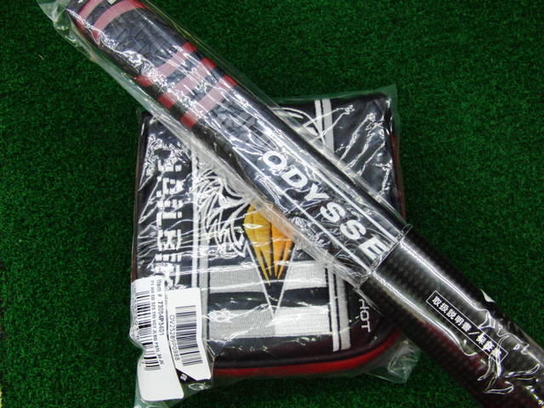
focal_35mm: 37
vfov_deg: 38.7
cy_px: 204
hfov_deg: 50.1
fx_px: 581
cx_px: 272
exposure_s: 1/80
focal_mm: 6.42
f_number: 3.6
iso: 320
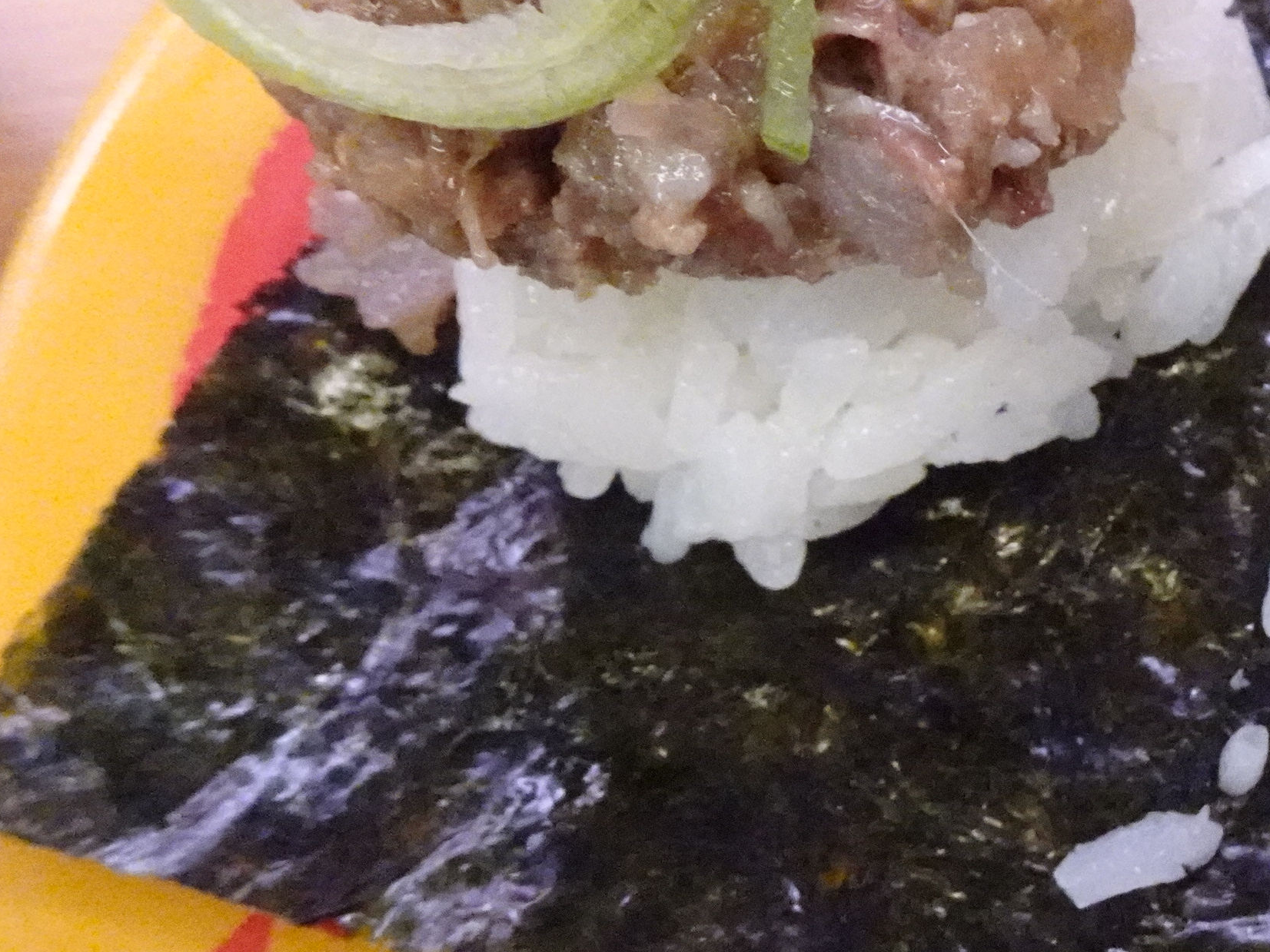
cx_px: 1351
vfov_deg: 27.4
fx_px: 1944
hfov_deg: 32.4
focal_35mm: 53
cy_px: 368
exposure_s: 1/320
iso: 3200
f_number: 3.5
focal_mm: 4.25
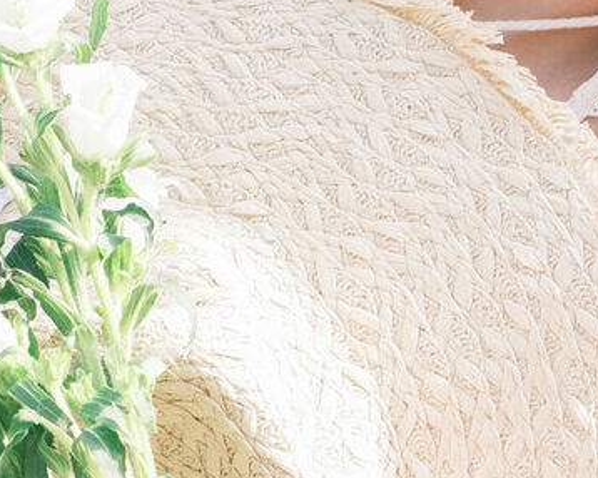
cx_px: 573
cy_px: 460
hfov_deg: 5.6
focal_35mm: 347
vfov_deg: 4.5
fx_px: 6138
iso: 400
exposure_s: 1/180
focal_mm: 56
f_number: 6.4
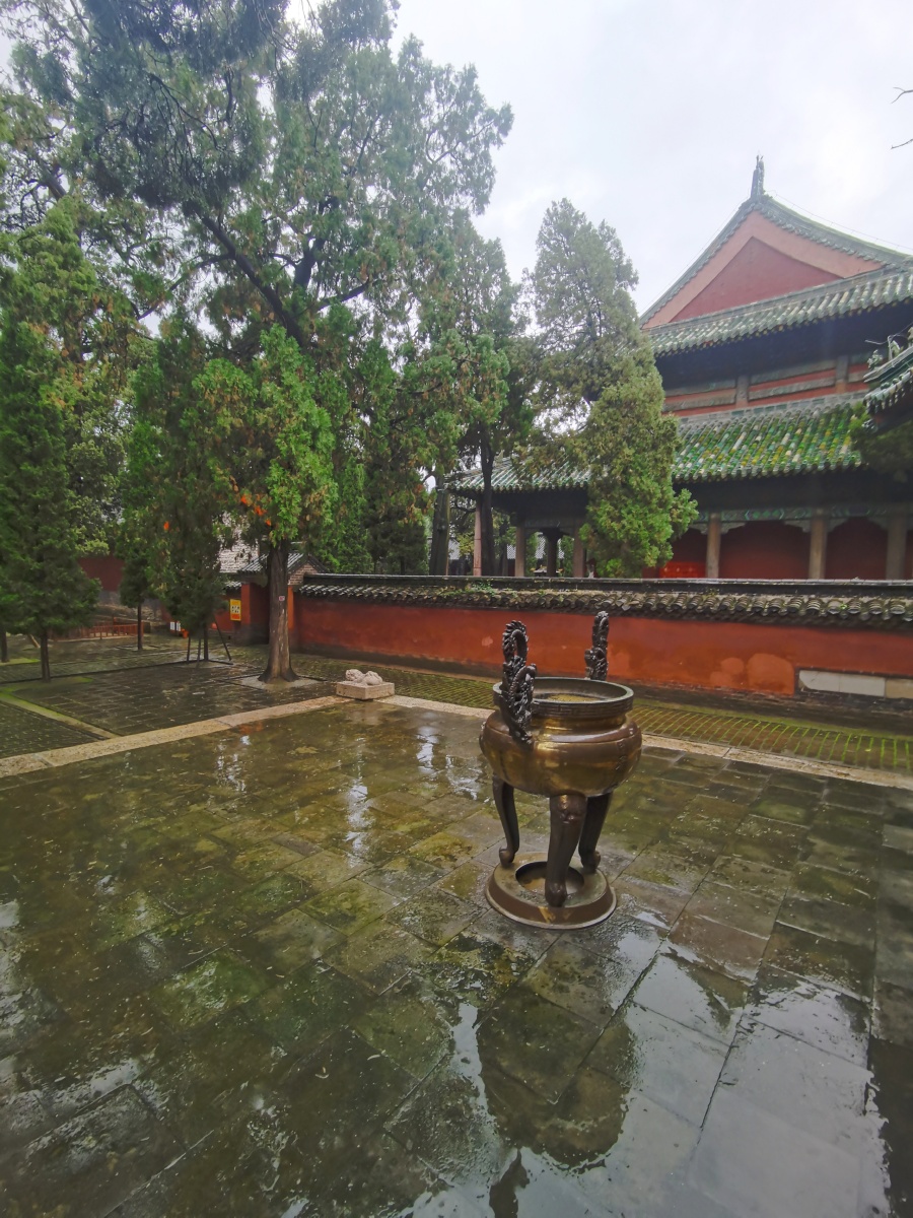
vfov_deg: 91.0
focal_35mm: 17
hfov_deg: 74.7
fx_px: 598
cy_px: 609
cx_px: 456
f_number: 2.2
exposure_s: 1/100
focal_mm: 2.26
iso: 100
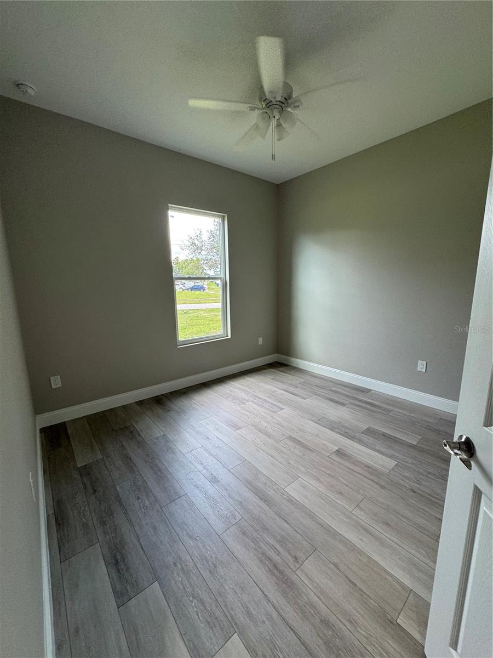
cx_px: 246
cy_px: 329
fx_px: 266
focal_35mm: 14
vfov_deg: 102.1
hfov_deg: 85.7
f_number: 2.2
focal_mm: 2.22
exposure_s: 1/120
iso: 100
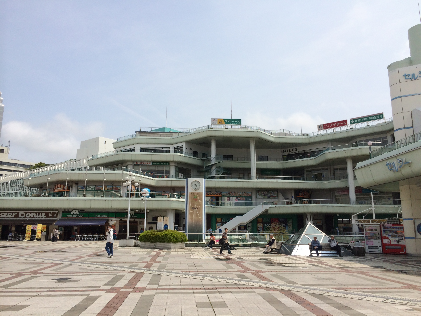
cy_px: 158
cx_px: 210
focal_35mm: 30
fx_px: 365
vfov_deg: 46.8
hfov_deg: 60.0
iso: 40
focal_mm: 4.12
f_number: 2.2
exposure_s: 1/4115
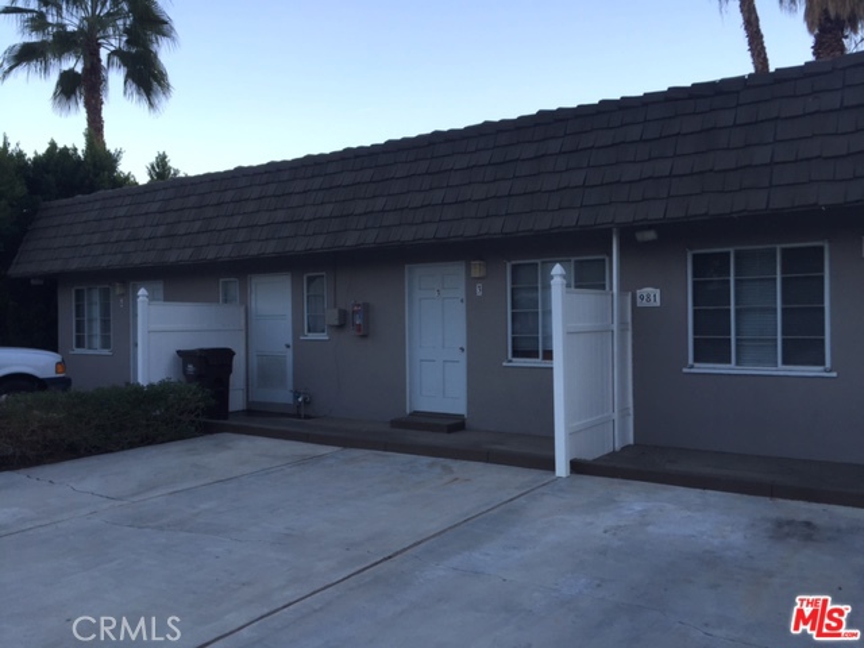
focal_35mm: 29
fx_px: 724
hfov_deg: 61.7
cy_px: 324
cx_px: 432
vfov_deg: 48.2
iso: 32
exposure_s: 1/161
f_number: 2.2
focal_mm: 4.15
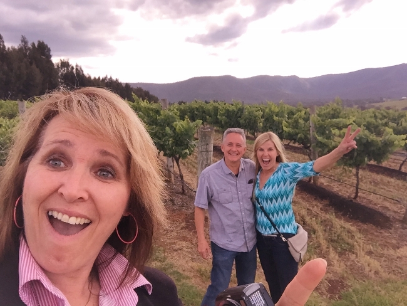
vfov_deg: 45.5
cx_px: 204
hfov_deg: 58.3
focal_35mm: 31
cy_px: 153
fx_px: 365
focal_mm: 2.65
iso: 32
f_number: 2.2
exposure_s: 1/468
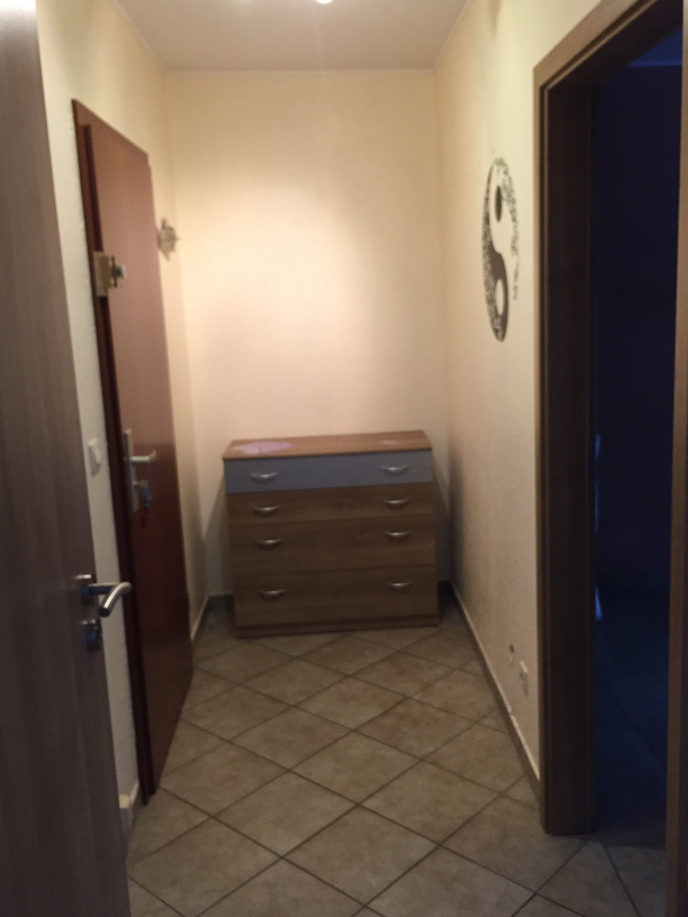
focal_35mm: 32
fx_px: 848
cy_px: 474
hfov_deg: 44.2
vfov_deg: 56.8
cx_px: 354
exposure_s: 1/33
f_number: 2.2
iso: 160
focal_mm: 4.15
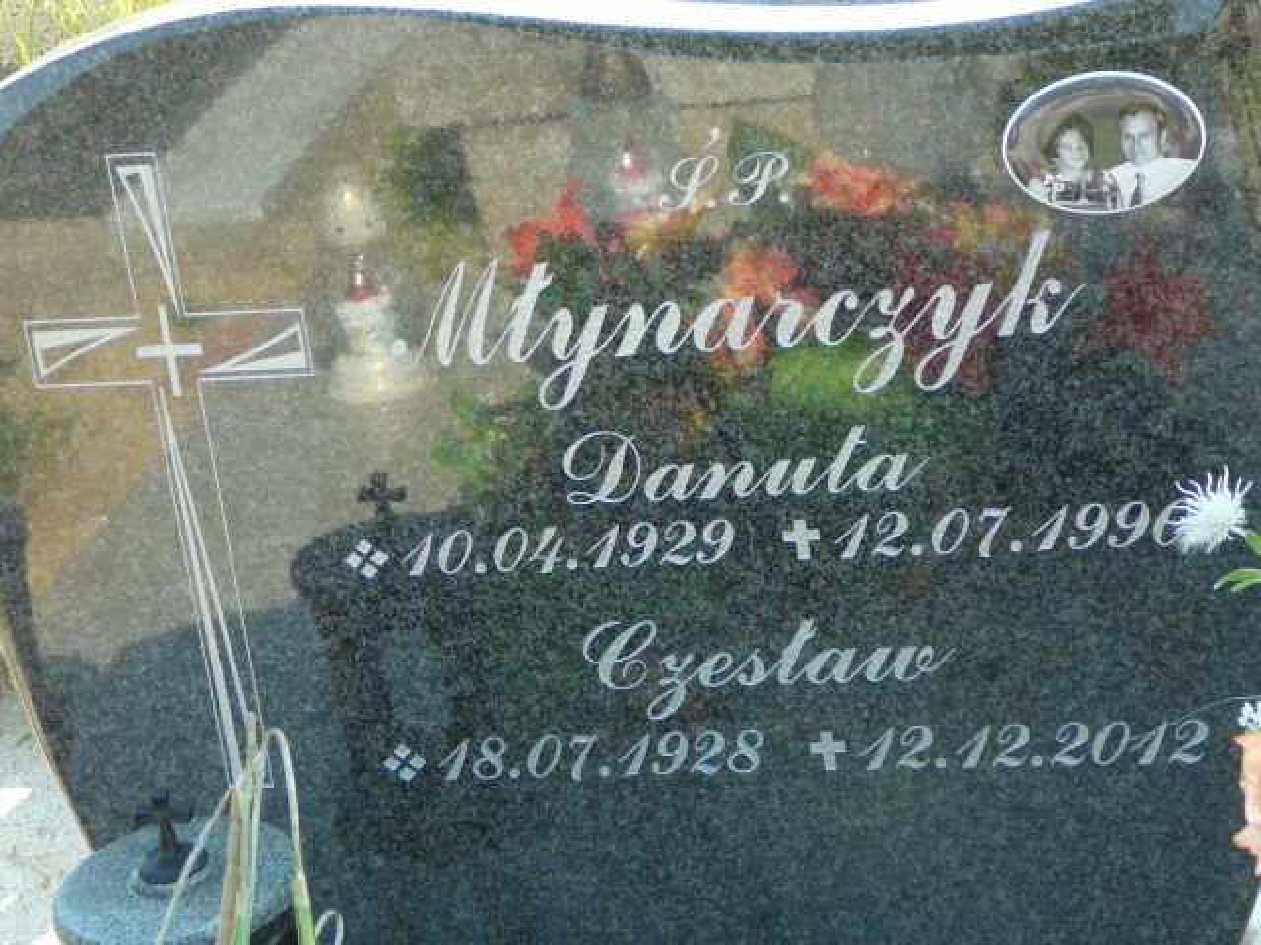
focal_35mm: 82
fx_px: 2987
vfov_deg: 18.0
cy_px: 472
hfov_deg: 23.8
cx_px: 630
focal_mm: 12.2
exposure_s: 1/100
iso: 80
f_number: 3.8
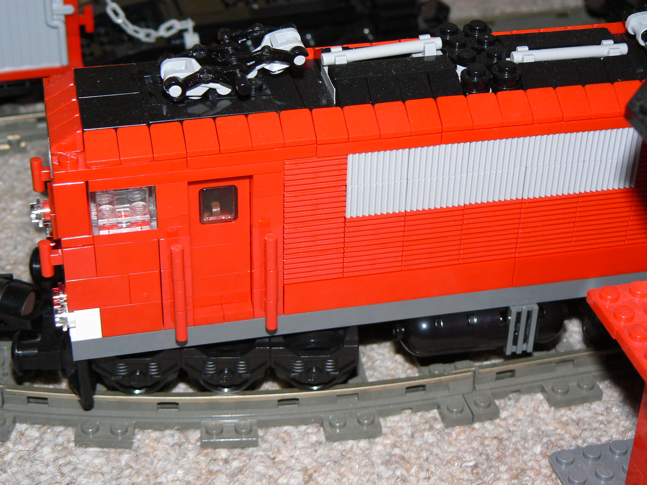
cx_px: 324
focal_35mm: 73
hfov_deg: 26.7
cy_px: 242
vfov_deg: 20.2
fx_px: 1364
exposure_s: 1/50
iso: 100
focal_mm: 12.2
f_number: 3.2
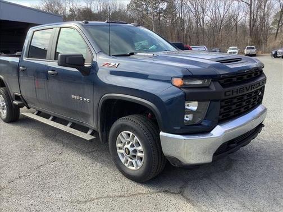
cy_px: 106
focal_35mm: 31
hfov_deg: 58.4
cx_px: 142
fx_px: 253
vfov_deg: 45.4
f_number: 2.4
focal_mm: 3.3
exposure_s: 1/364
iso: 25
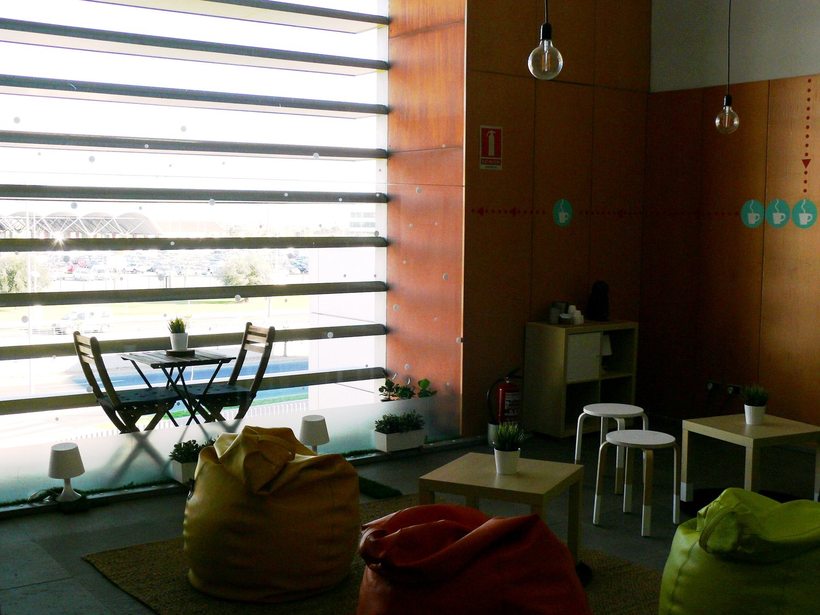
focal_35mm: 43
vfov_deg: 33.6
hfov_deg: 43.9
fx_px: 1019
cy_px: 308
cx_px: 410
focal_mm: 8.7
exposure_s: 1/250
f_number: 4
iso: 100
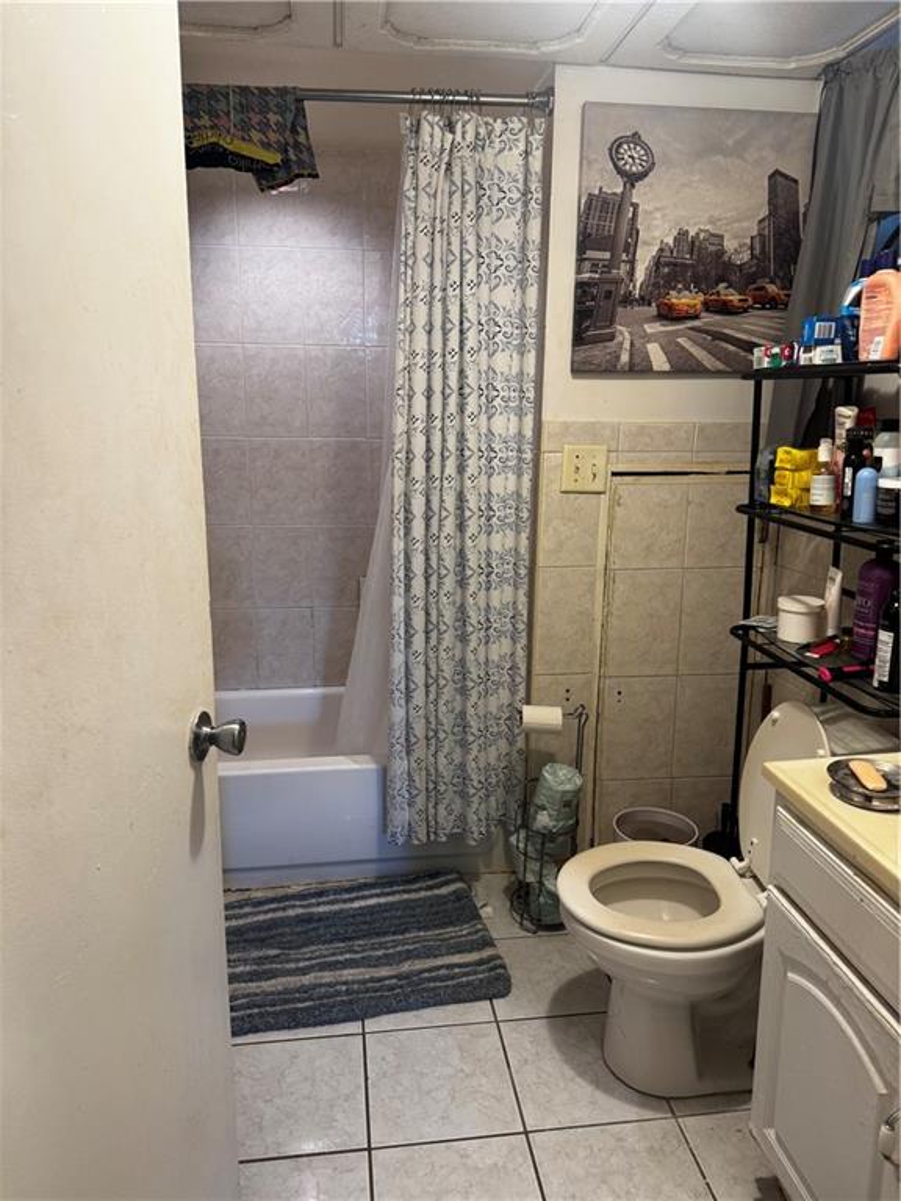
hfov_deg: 56.8
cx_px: 450
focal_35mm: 24
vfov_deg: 71.6
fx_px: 833
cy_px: 600
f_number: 1.78
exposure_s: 1/60
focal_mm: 6.76
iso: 160
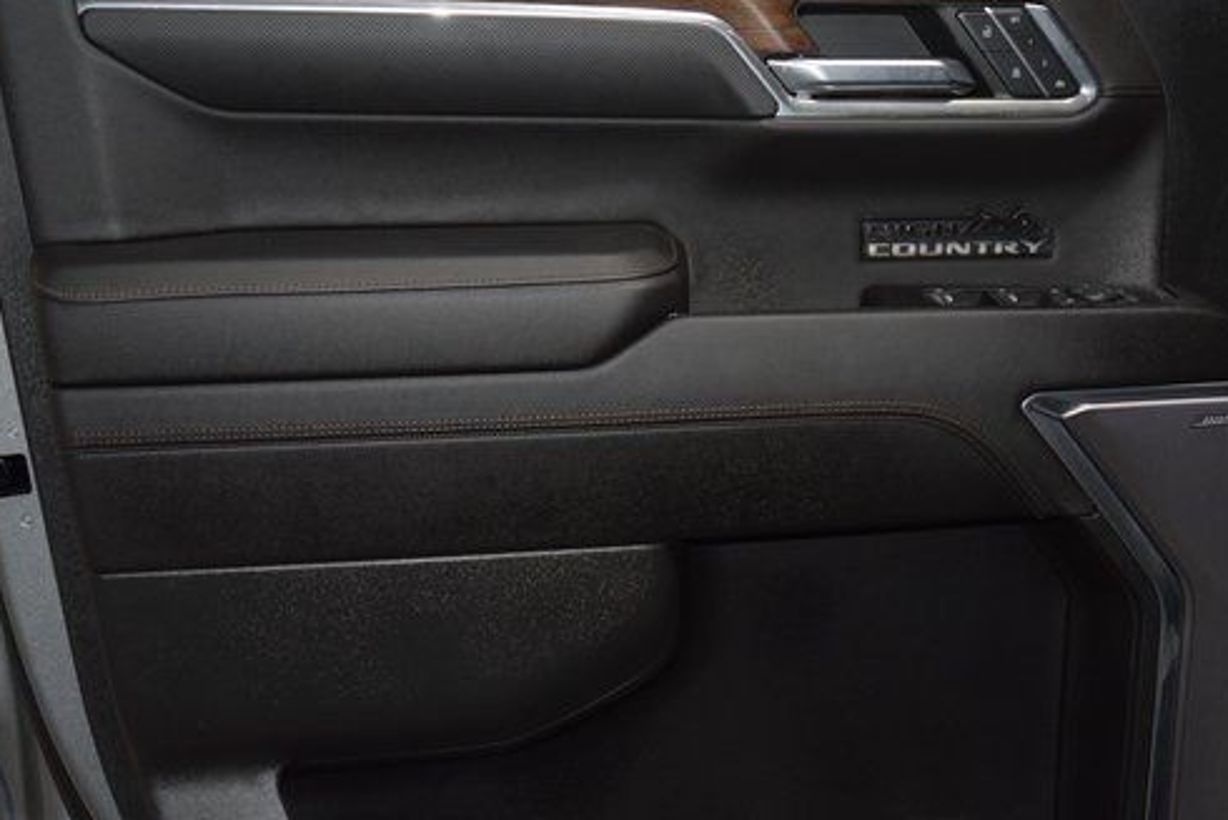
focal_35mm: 47
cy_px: 433
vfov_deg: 28.7
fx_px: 1604
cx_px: 739
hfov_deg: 41.7
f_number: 3.8
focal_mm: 24
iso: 1250
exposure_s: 1/125
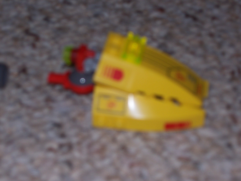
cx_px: 120
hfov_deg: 19.3
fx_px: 710
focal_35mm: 102
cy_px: 90
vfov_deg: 14.5
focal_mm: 16.8
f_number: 4.6
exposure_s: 1/90
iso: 80
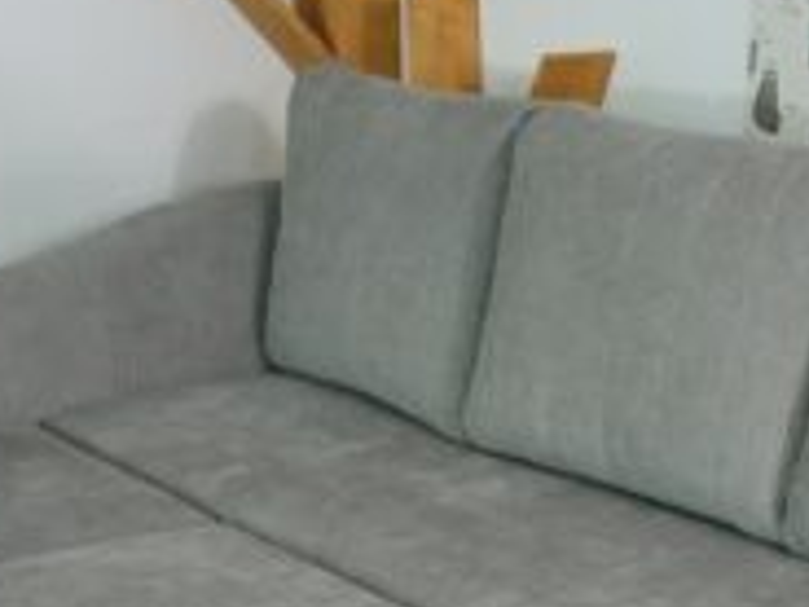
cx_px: 479
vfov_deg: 15.9
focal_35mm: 88
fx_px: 2057
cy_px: 783
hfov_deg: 22.2
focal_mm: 3.79
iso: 962
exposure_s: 1/20
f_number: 2.2
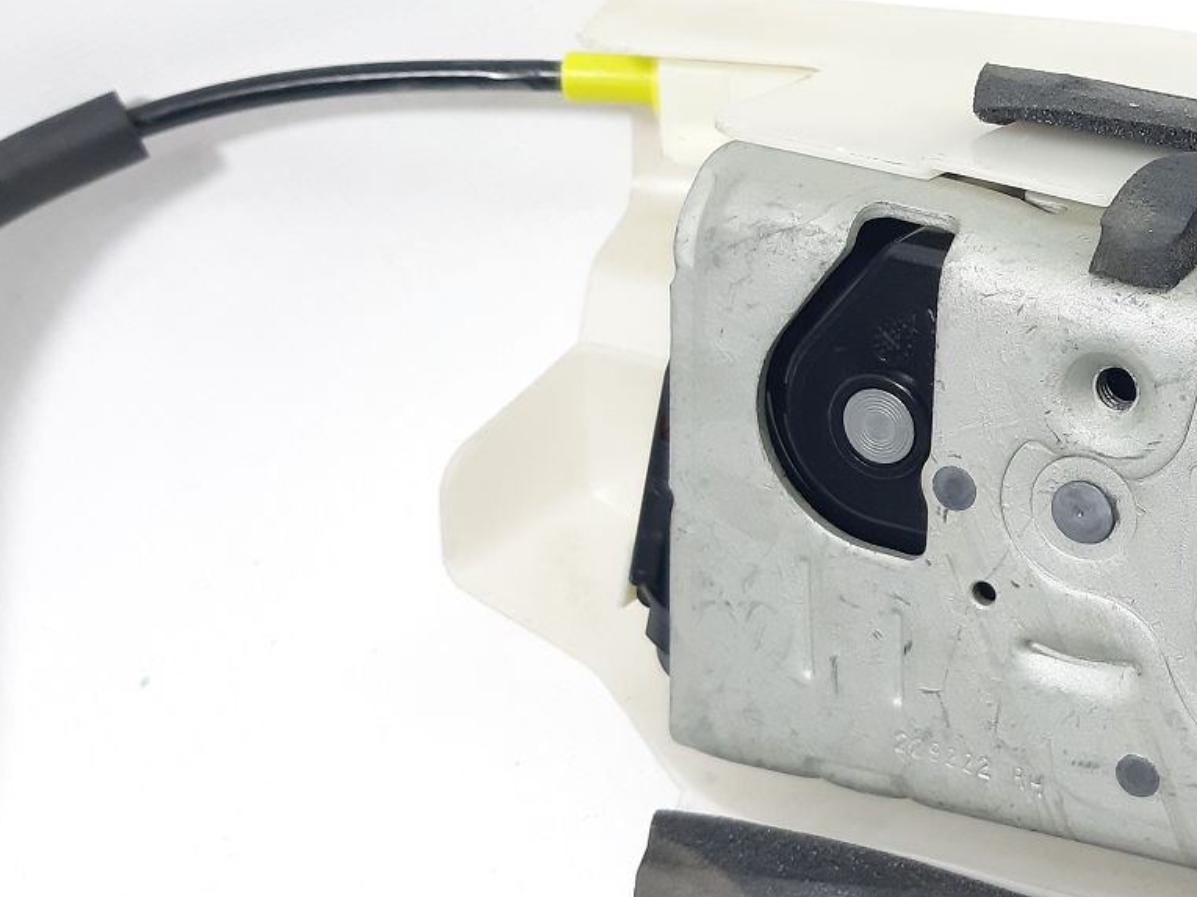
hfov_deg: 30.3
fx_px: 2074
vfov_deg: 24.3
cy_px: 337
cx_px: 1156
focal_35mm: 60
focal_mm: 3.93
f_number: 1.7
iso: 80
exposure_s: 1/50
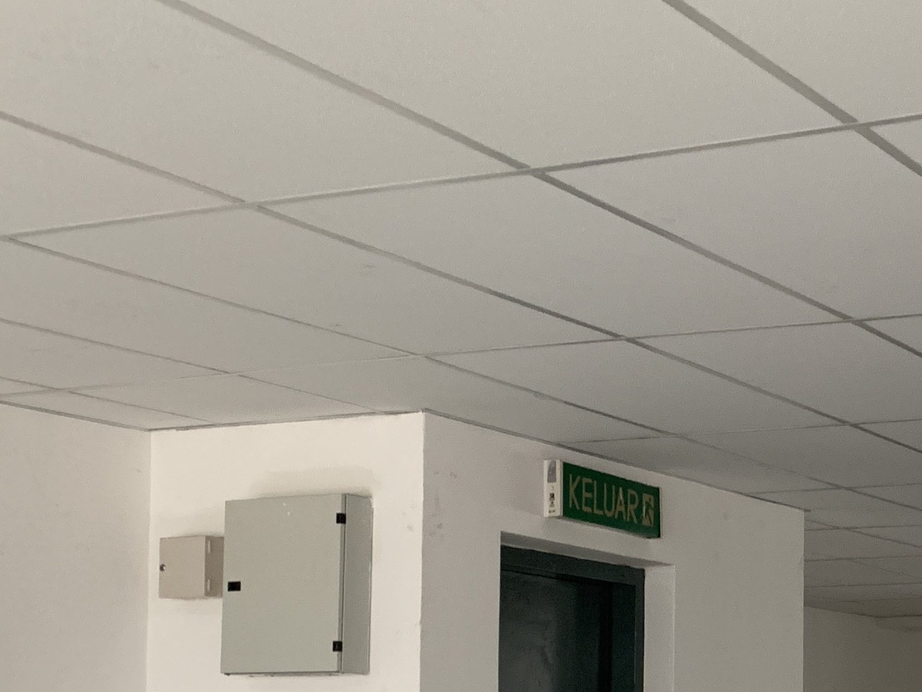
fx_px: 1838
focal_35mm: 69
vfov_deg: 20.8
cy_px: 644
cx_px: 989
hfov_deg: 26.2
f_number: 1.8
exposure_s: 1/60
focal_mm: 4.25
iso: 250
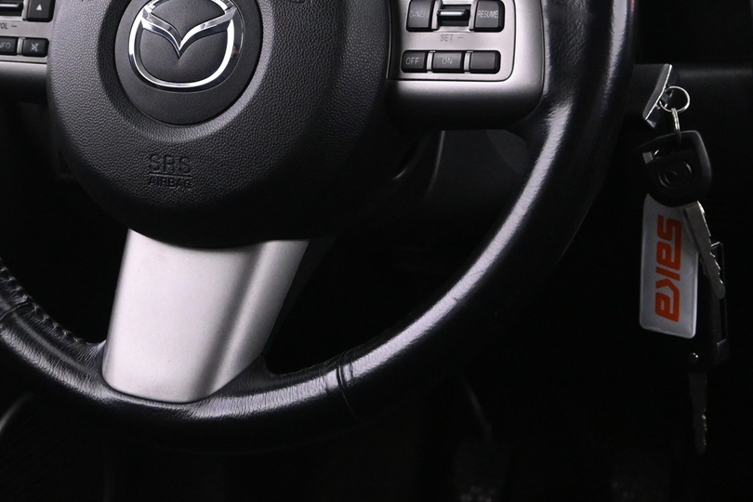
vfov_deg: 21.4
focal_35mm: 62
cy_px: 19
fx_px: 1286
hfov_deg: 32.4
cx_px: 264
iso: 3200
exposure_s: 1/30
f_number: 3.8
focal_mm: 20.5
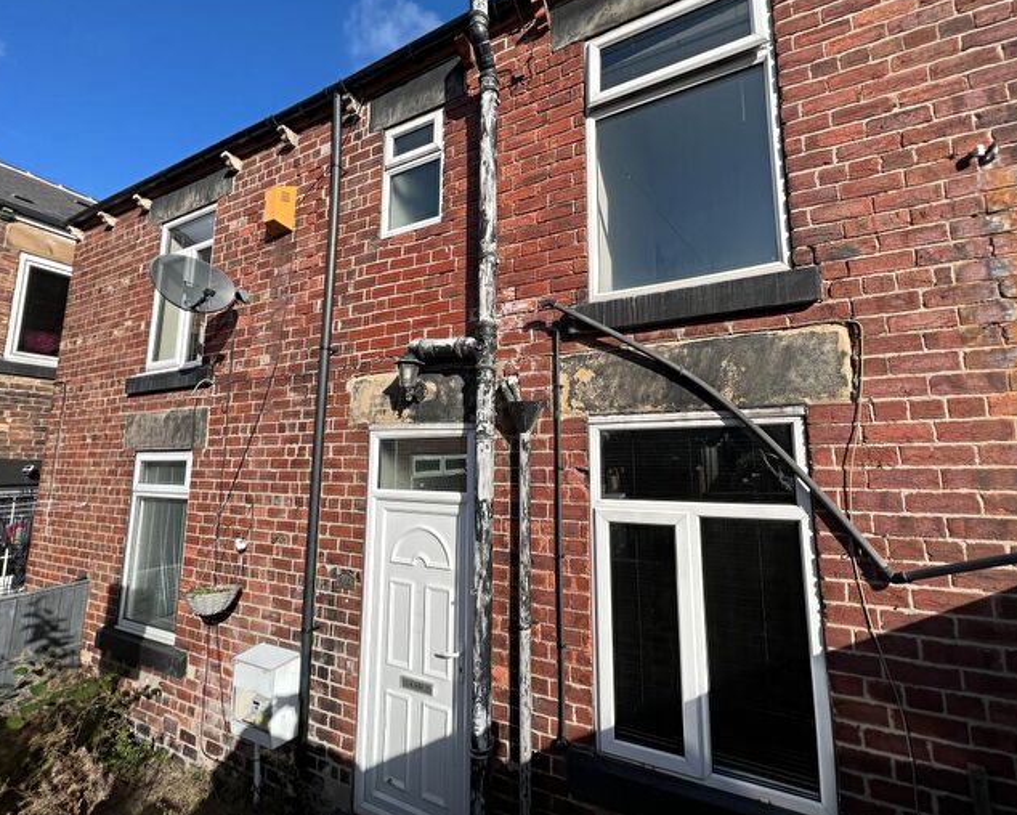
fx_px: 422
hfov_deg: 100.6
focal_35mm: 14
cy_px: 400
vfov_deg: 88.0
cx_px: 525
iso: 32
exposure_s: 1/1340
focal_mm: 1.57
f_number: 1.8
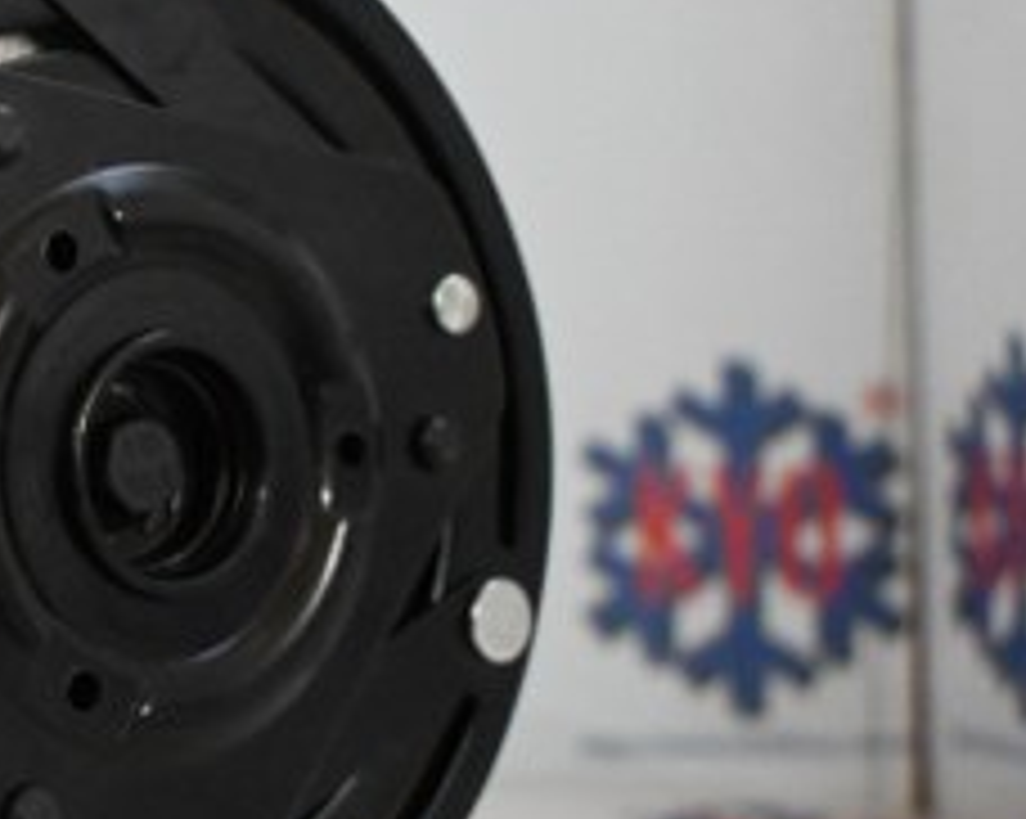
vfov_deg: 18.0
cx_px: -234
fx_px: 2586
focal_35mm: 85
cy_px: 410
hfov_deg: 20.8
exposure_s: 1/60
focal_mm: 23
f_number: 4.2
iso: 5600
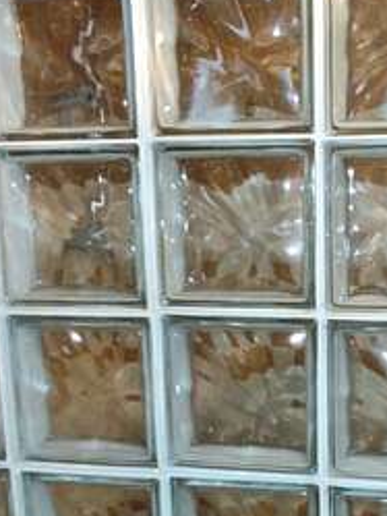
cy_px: 369
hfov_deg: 26.4
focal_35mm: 54
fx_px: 804
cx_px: 326
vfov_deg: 35.0
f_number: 2.2
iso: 1250
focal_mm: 2.16
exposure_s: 1/33.3
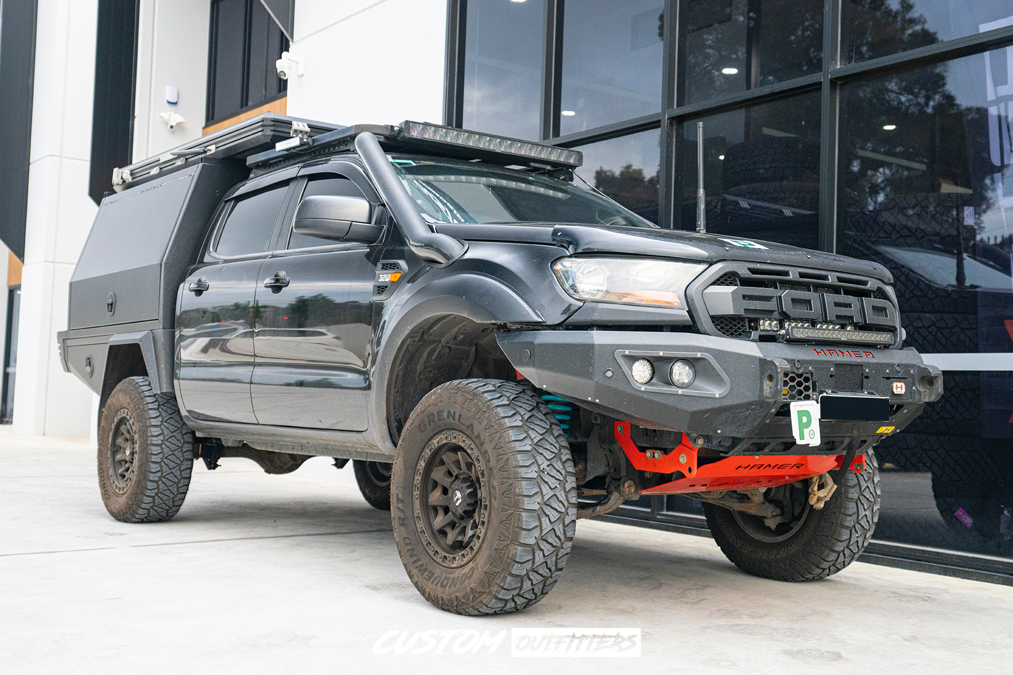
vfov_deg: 37.9
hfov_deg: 54.4
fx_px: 985
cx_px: 506
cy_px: 338
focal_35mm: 35
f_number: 3.5
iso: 1600
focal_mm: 35
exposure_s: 1/160
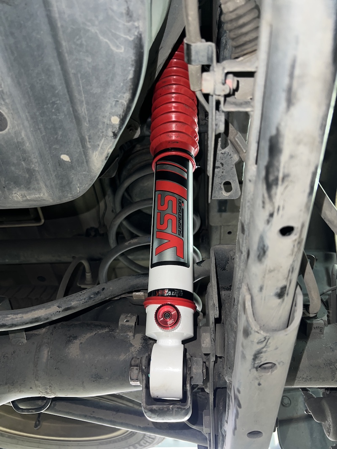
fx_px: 338
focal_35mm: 26
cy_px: 224
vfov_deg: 67.3
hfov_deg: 53.1
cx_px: 168
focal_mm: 5.7
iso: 32
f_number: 1.5
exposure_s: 1/6
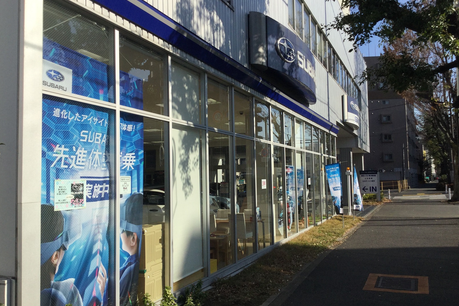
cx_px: 233
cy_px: 152
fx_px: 421
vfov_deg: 40.0
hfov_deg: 57.2
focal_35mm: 33
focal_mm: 3.3
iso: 25
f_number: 2.4
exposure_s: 1/1942
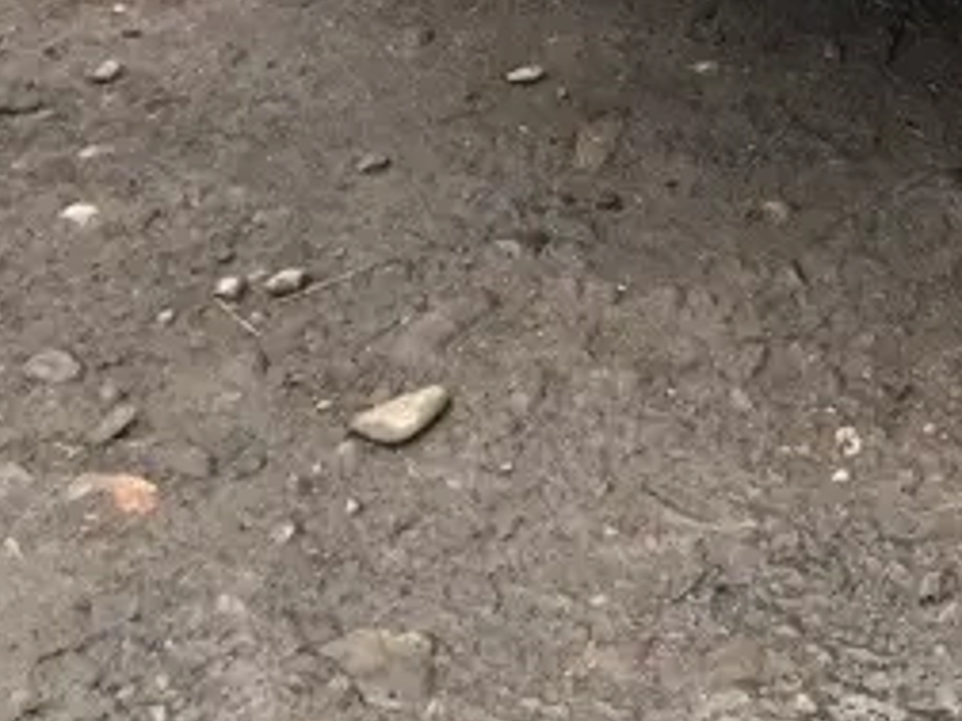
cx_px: 1809
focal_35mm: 103
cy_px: -492
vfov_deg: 13.2
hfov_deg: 15.8
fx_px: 2862
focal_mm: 4.25
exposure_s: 1/121
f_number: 1.8
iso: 80
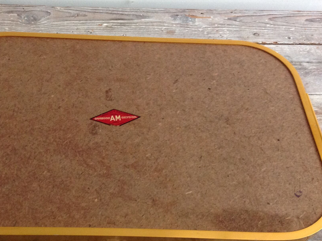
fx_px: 521
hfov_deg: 34.0
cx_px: 107
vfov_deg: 26.1
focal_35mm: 56
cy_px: 128
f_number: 2.4
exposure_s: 1/15
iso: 250
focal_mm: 4.28
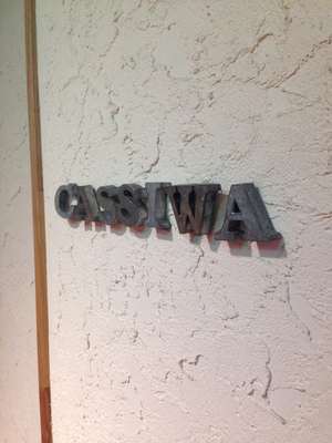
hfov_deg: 42.9
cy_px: 222
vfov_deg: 55.4
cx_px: 166
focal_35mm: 33
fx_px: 422
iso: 125
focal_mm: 4.12
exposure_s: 1/20
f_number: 2.4
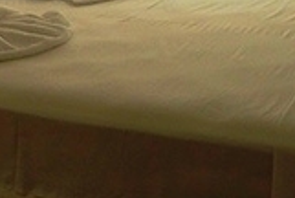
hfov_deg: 18.5
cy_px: -73
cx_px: -16
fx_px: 878
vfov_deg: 12.4
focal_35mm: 107
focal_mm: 5.1
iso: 80
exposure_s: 1/640
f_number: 4
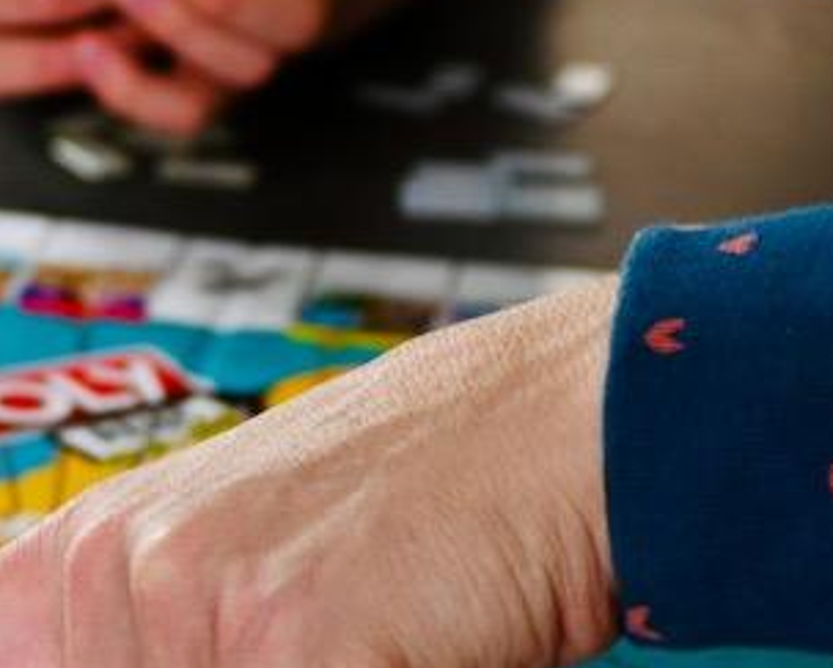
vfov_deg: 10.8
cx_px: -209
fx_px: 3529
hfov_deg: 13.1
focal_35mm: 143
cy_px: 489
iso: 450
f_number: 2.8
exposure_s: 1/125
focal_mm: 28
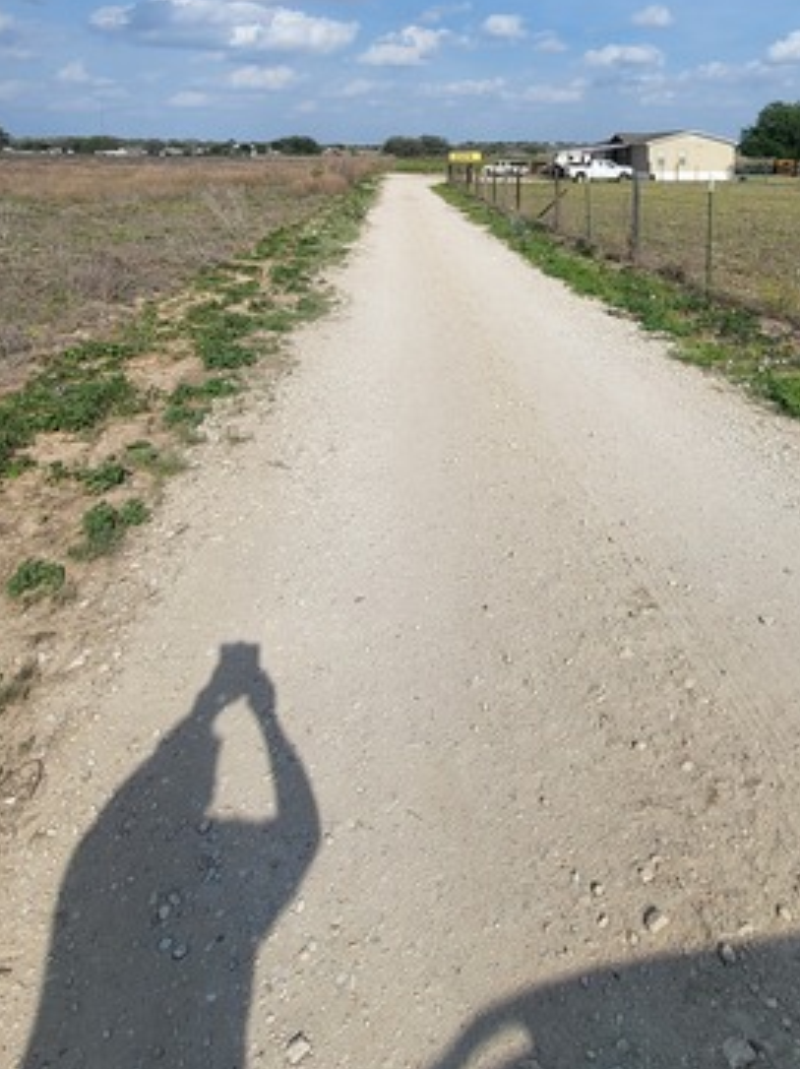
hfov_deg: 57.5
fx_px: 710
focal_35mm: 23
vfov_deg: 68.2
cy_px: 242
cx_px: 537
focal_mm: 1.74
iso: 32
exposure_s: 1/1628
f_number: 2.2
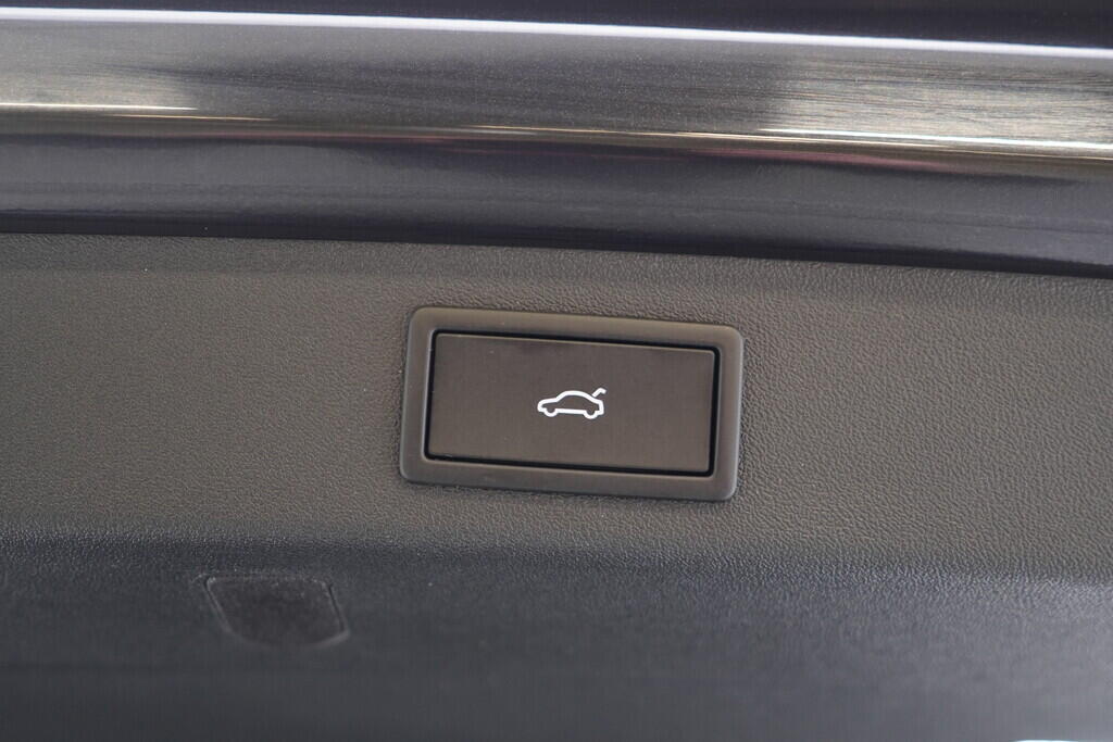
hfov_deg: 53.1
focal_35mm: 36
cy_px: 371
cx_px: 556
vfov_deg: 36.9
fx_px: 1113
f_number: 2.8
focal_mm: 24
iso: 500
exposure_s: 1/40
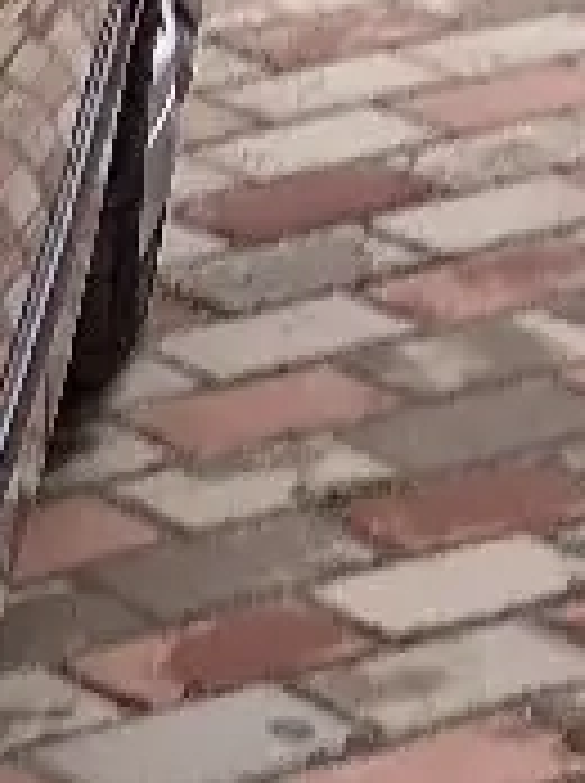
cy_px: 1213
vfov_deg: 9.3
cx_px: -1539
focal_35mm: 207
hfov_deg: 6.2
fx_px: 4676
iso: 137
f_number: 1.8
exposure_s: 1/33.3
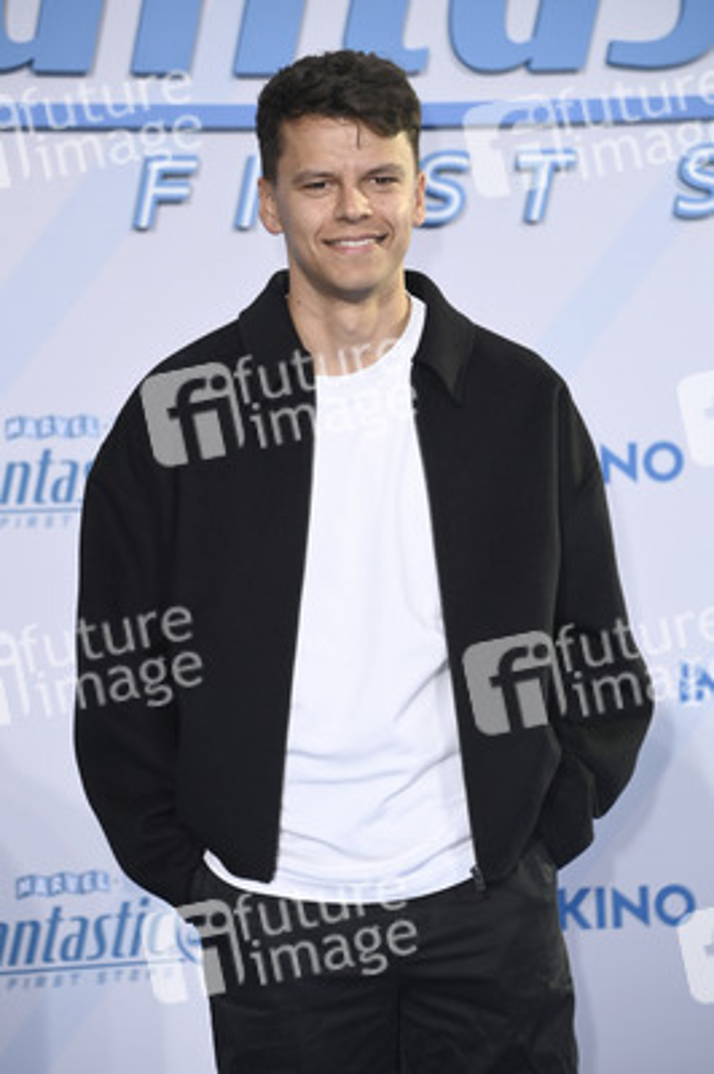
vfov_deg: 15.2
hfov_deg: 10.1
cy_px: 537
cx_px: 357
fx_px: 4023
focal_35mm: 135
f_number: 5.6
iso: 400
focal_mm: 135
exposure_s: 1/250
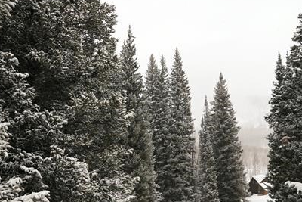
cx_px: 126
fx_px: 327
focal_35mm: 39
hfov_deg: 49.3
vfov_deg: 33.5
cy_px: 153
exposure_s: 1/1000
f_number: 7.1
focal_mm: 24
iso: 400
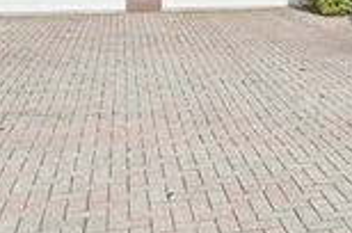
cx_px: 384
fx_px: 650
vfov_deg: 18.5
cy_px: -91
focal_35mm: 67
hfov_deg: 27.8
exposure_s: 1/2000
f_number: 7.1
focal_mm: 20.5
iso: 400
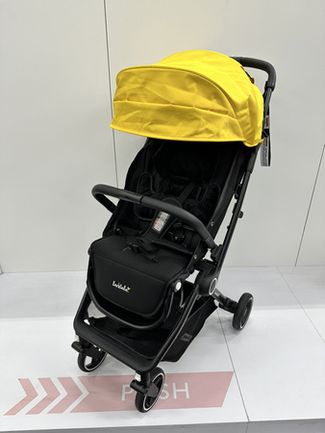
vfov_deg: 71.6
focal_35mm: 24
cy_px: 216
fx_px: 300
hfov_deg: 56.9
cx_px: 162
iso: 125
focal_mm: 6.86
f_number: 1.78
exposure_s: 1/50
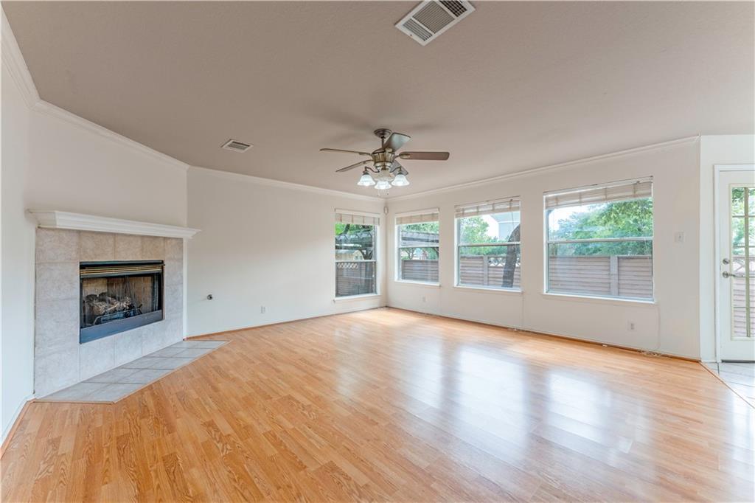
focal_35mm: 14
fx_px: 293
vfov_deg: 81.2
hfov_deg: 104.3
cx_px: 378
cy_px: 252
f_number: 5
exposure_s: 1/500
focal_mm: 14
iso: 320
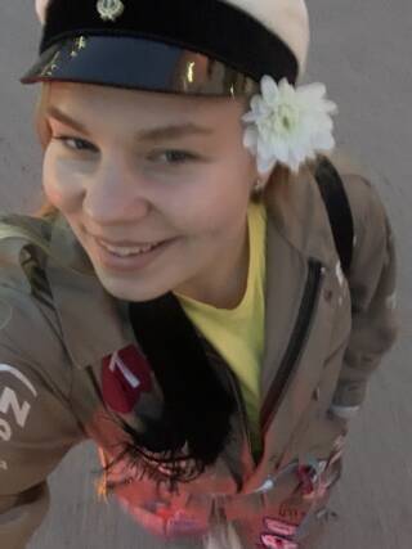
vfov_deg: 56.8
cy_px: 274
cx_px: 206
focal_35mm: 32
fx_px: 508
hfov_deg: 44.1
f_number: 2.2
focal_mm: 2.87
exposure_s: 1/17
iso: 1000
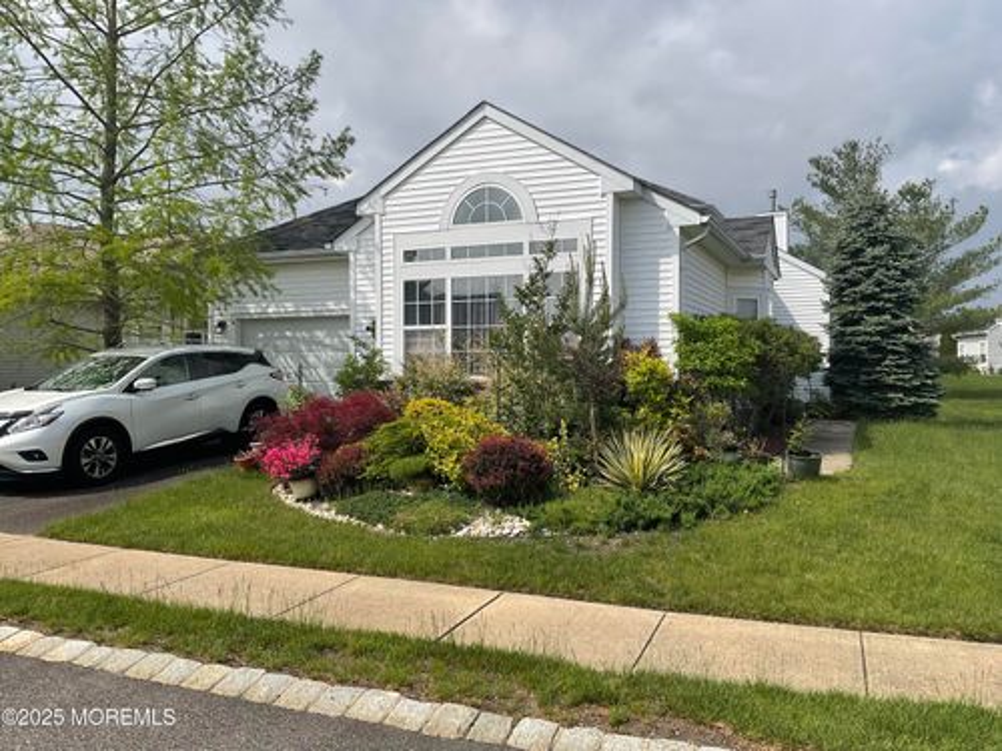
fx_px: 839
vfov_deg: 48.2
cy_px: 376
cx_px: 501
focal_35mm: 29
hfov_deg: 61.7
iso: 20
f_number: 1.8
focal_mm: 3
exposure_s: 1/3125
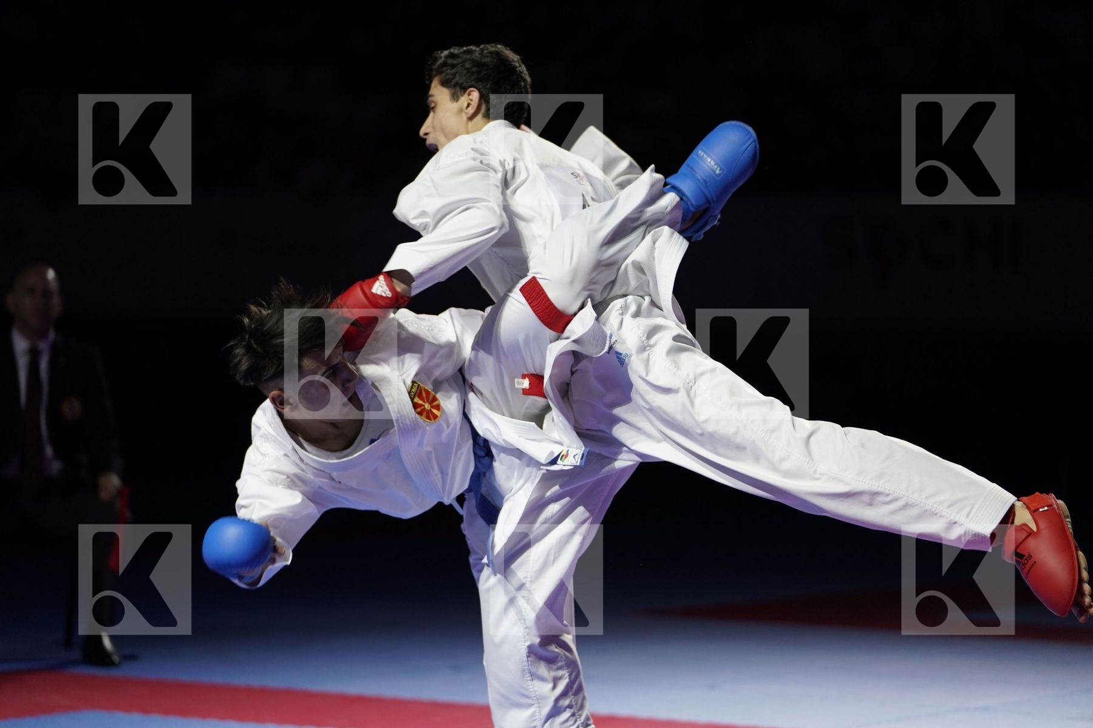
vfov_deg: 11.1
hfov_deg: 16.5
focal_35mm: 124
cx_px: 546
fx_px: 3764
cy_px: 364
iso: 1000
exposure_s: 1/1000
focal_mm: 124
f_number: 2.8
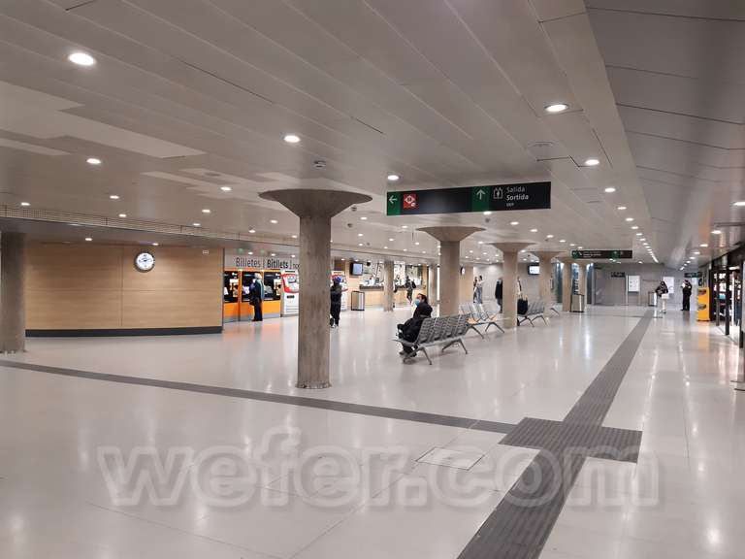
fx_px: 560
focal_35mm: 26
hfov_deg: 67.3
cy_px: 280
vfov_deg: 53.1
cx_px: 372
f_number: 1.7
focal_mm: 3.92
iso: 250
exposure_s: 1/33
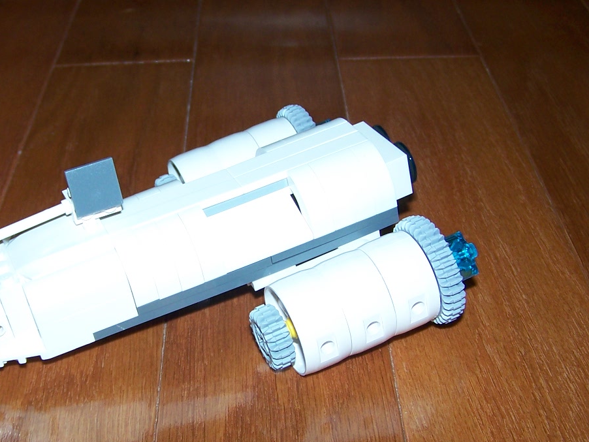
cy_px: 262
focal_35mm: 63
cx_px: 208
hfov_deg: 30.5
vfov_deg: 23.3
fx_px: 1072
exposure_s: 1/60
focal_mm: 6.3
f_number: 2.8
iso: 80
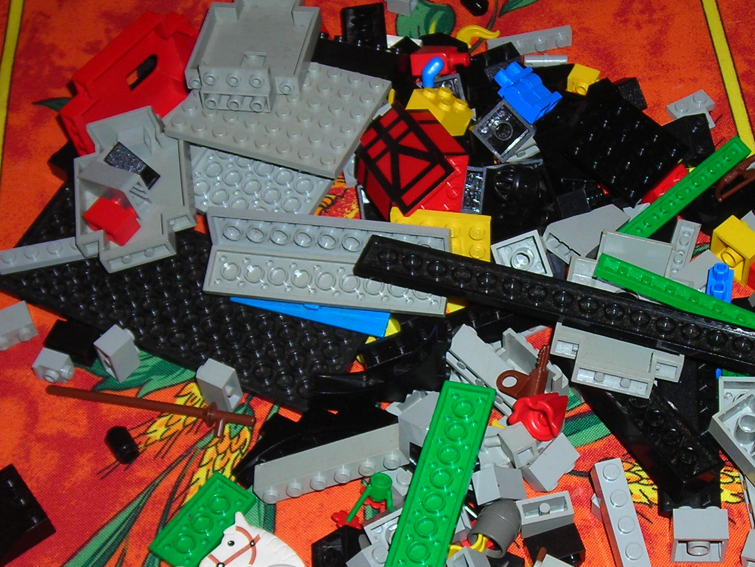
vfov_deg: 21.6
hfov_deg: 28.3
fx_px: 1483
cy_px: 358
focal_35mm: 68
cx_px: 513
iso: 50
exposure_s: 1/60.1
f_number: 3.2
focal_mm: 6.3
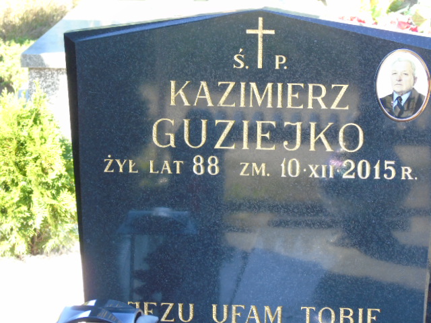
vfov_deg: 8.0
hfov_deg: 10.6
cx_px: 216
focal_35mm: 186
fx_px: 2316
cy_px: 162
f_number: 5
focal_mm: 33
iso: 400
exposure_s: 1/125
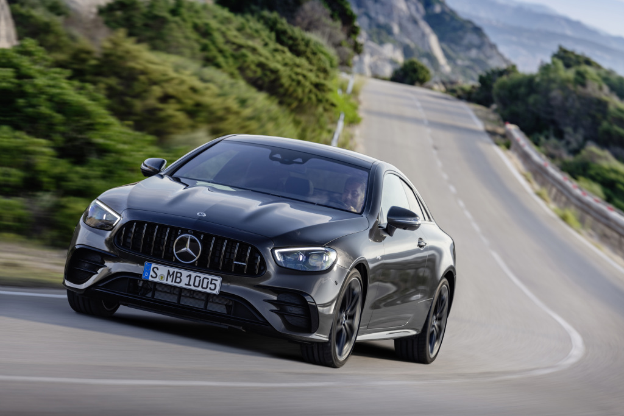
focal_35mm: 165
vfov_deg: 8.3
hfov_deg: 12.5
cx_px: 312
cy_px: 208
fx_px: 2860
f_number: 5.6
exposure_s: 1/100
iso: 100
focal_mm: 165
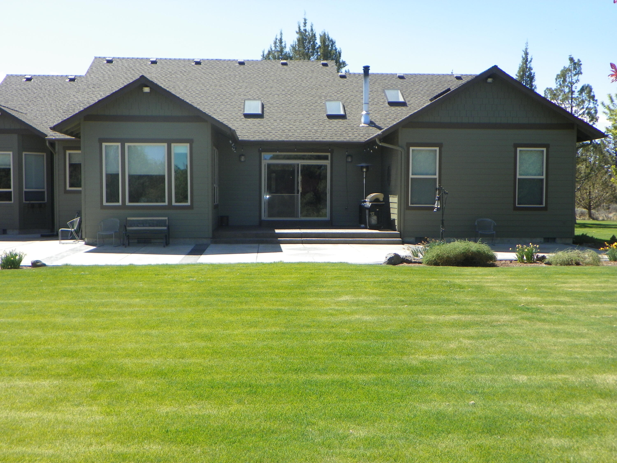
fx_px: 731
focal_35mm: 41
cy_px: 232
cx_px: 308
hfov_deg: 45.8
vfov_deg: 35.1
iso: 64
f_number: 3.2
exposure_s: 1/500
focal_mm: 7.3
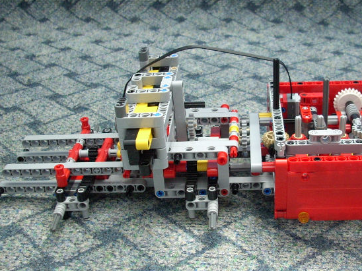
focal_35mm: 54
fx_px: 565
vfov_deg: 27.0
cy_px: 143
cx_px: 223
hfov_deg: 35.4
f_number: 2.8
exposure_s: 1/9.1
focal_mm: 6.2
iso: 200
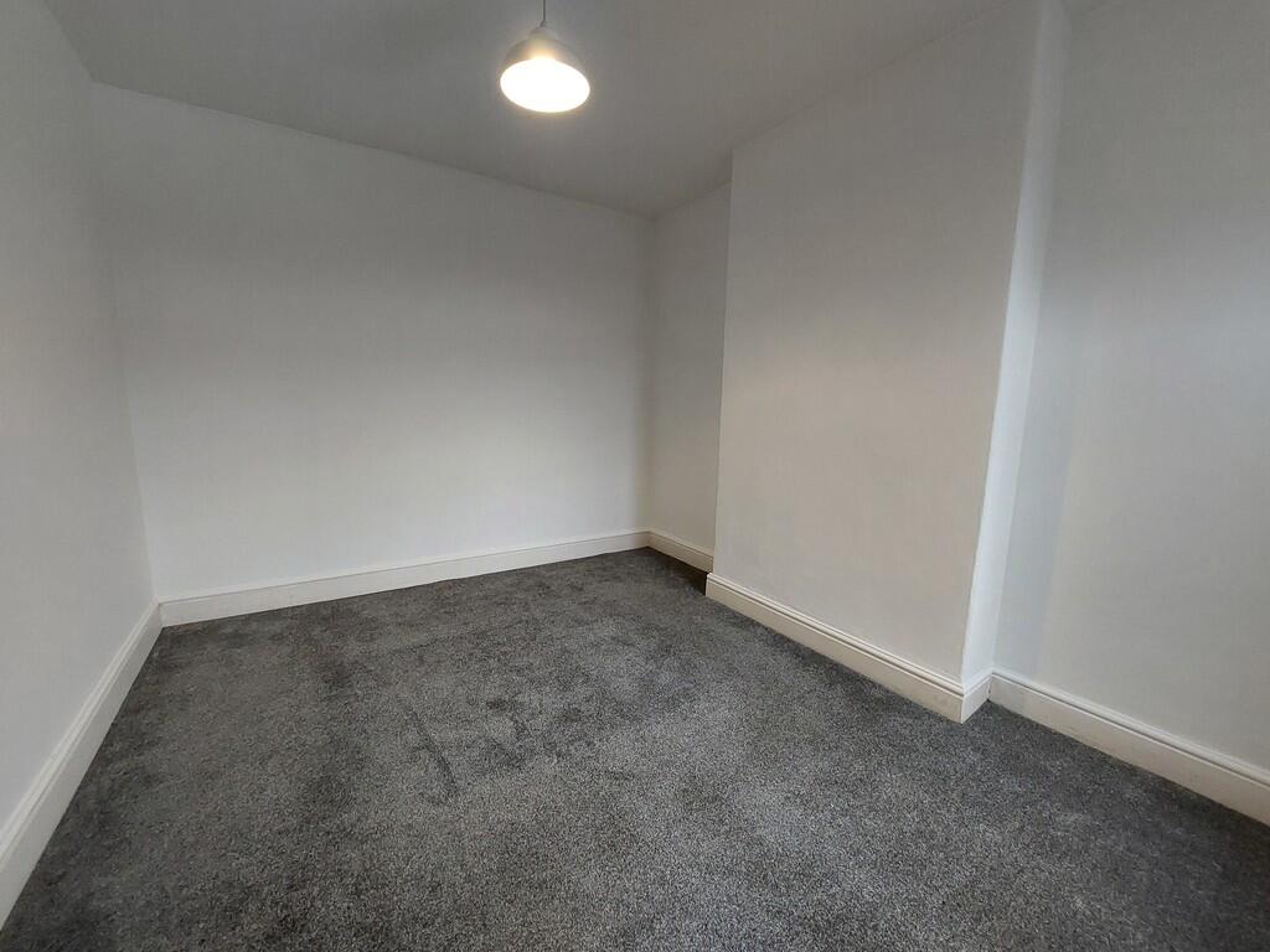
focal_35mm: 13
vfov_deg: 89.9
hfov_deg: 106.2
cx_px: 635
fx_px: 477
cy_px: 476
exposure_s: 1/50
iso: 200
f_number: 2.2
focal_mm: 1.74
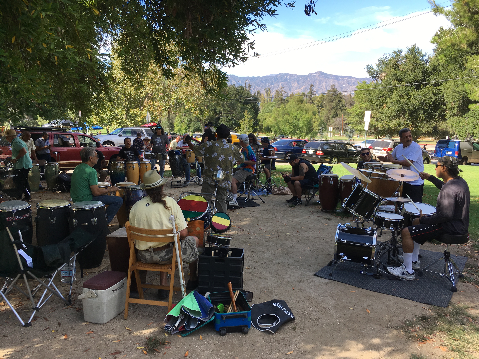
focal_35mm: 29
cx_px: 240
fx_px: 401
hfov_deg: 61.7
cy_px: 180
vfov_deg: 48.2
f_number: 2.2
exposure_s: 1/466
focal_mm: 4.15
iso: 25
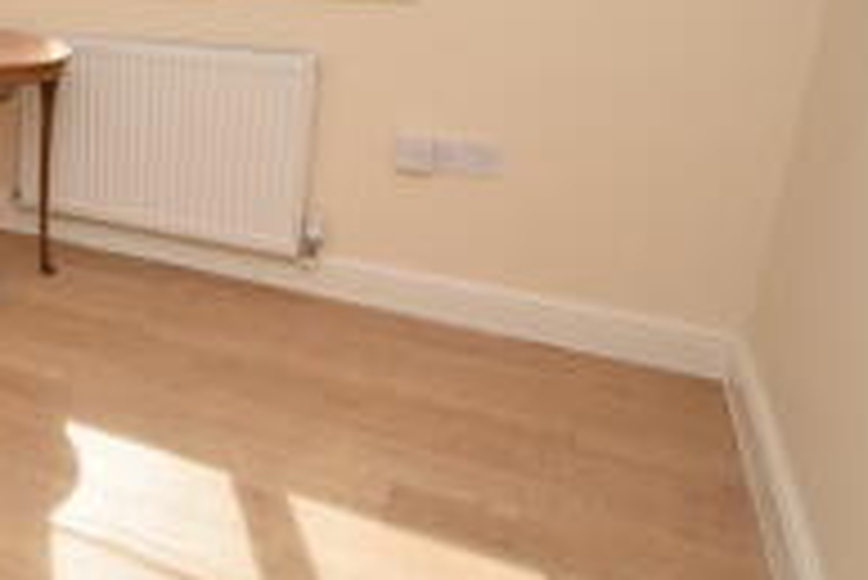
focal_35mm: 37
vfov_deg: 34.9
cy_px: 119
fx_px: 893
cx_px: -117
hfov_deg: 40.3
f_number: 5
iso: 100
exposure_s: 1/200
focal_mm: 10
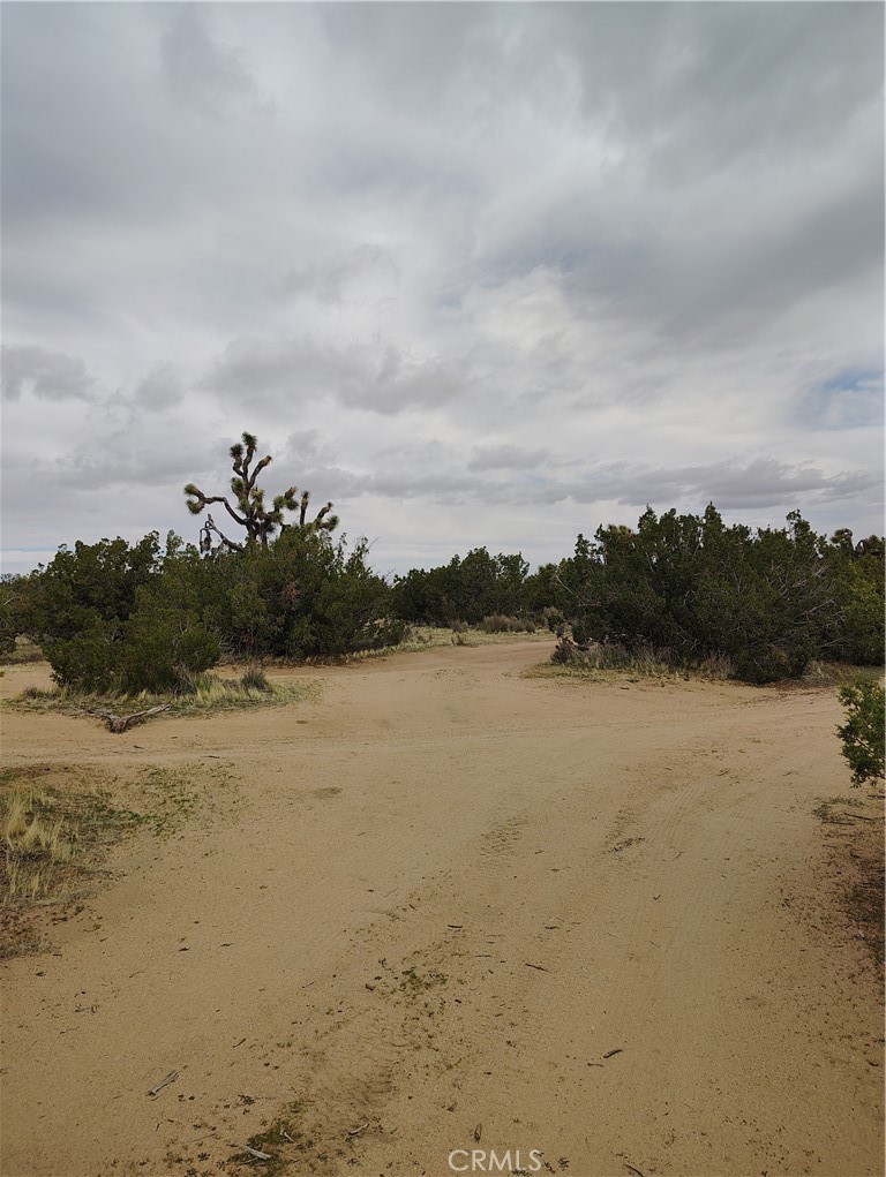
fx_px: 818
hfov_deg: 56.9
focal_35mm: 24
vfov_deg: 71.5
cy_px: 588
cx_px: 443
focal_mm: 5.56
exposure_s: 1/1894
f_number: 1.8
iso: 120
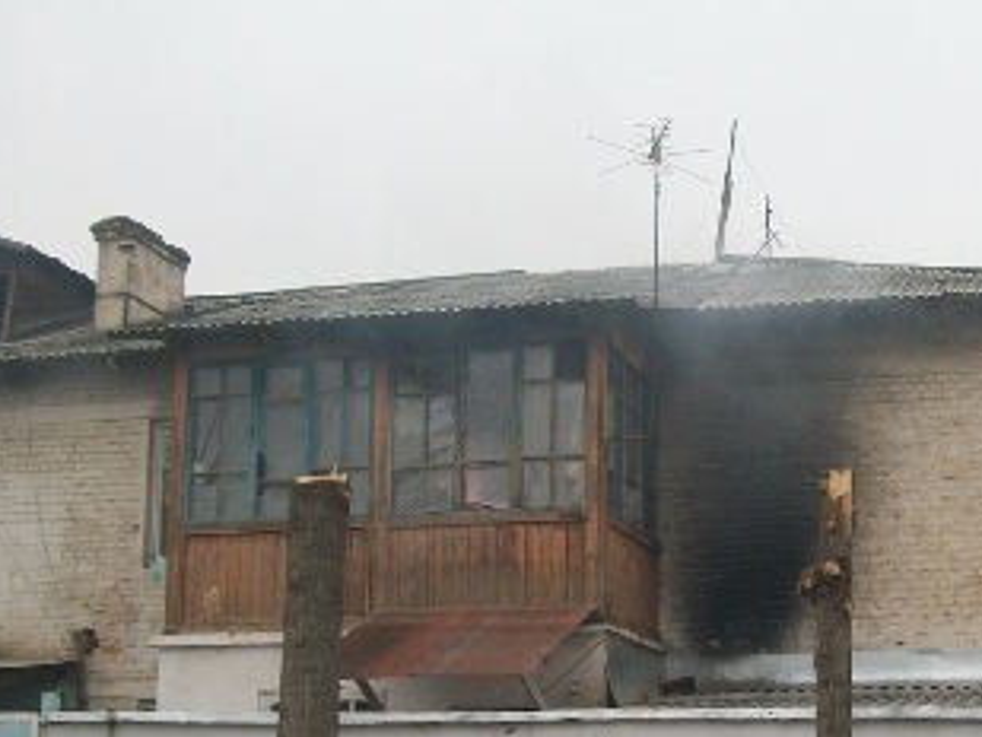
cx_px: 679
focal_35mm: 68
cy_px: 543
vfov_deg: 21.5
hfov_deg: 28.3
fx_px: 1930
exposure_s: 1/200
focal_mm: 7.6
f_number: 3
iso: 80
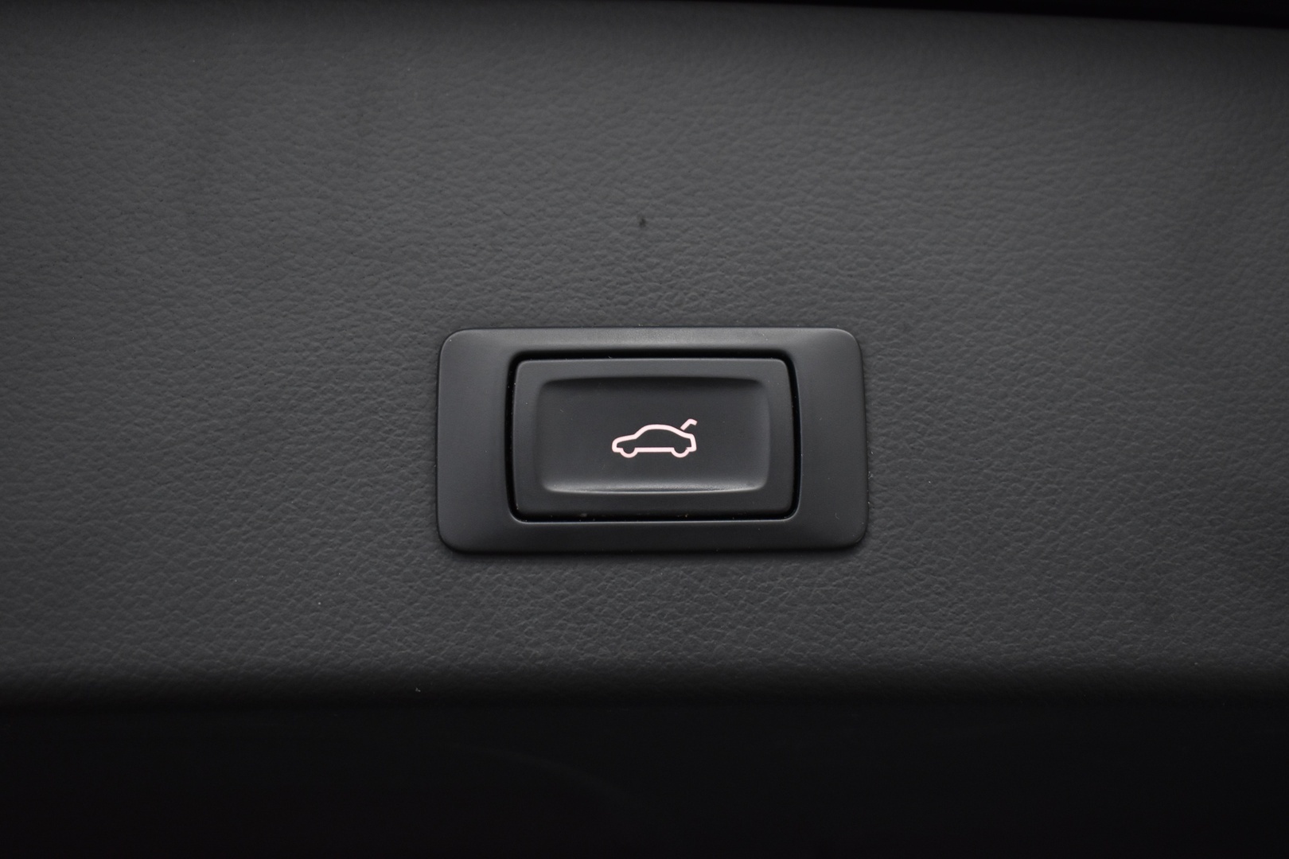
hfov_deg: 35.1
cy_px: 430
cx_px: 644
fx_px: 2041
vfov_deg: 23.8
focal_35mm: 57
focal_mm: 38
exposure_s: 1/60
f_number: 4.8
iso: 1000
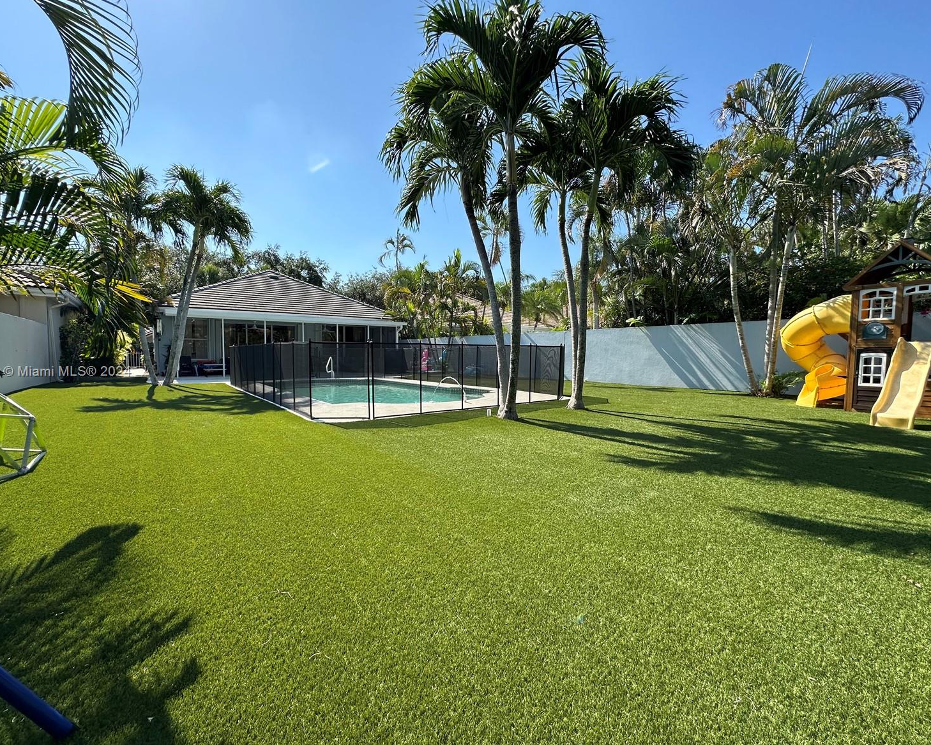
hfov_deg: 96.7
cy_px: 372
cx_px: 437
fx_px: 413
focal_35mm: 15
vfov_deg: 84.0
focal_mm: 2.22
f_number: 2.2
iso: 50
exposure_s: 1/1082
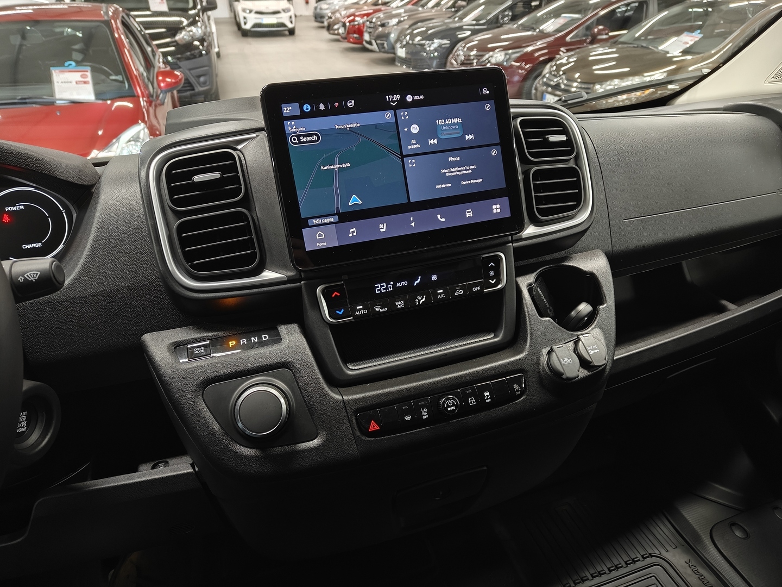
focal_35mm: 24
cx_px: 391
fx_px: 542
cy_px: 294
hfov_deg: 71.6
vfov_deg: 56.8
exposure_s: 1/33
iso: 1600
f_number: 1.8
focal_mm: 5.59
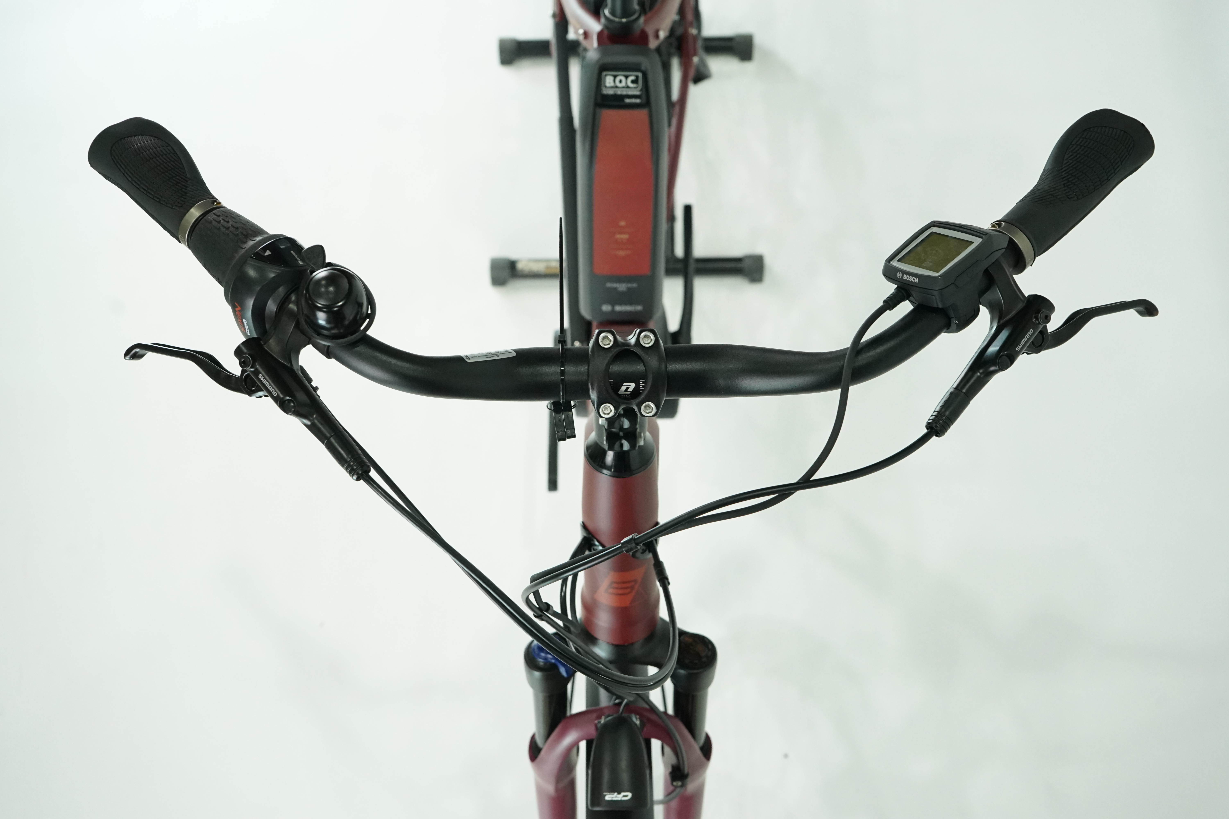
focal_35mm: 40
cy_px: 410
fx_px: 1365
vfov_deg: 33.4
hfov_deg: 48.5
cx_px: 614
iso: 2500
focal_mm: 40
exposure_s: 1/200
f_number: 6.3
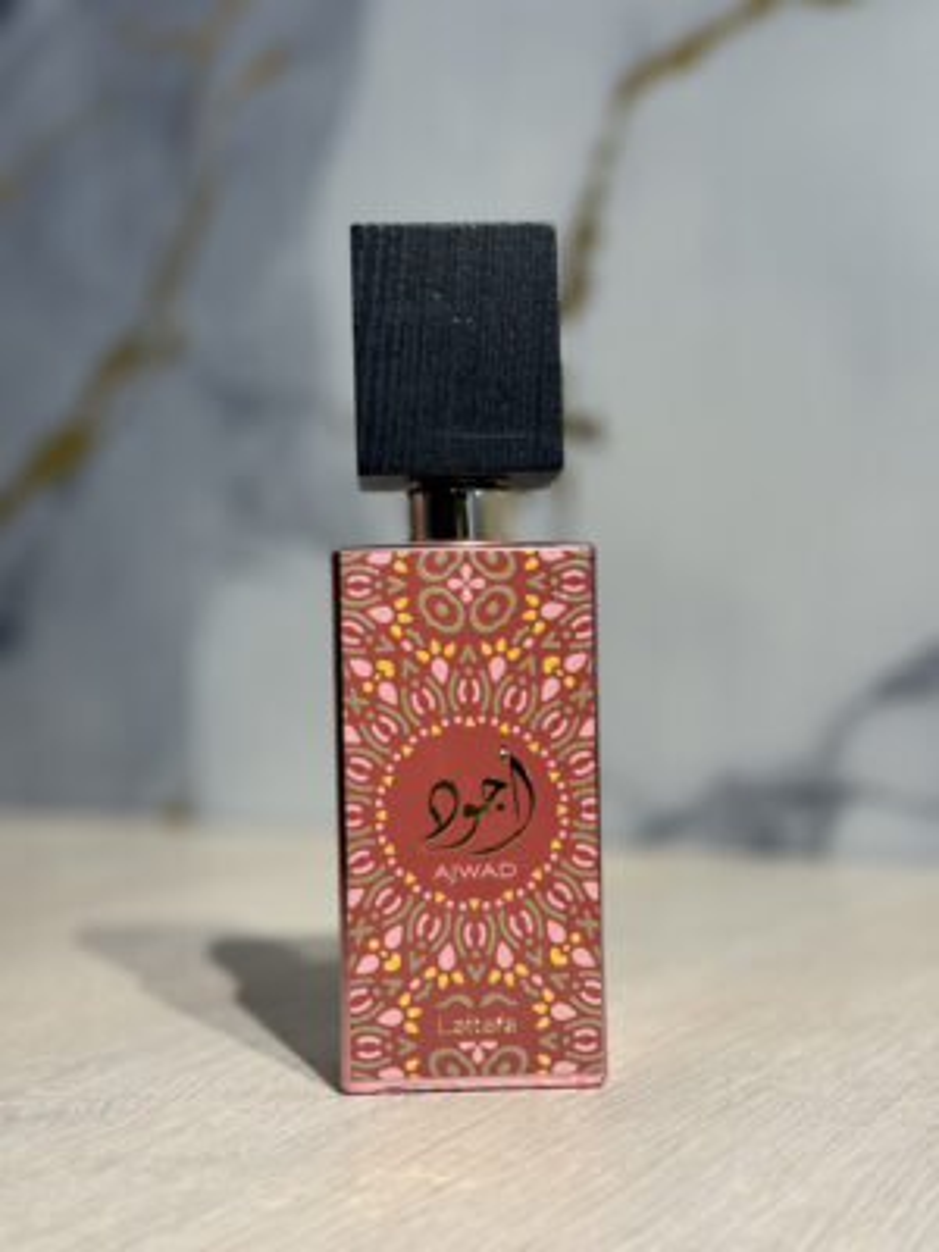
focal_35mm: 48
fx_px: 1736
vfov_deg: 39.7
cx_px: 470
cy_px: 626
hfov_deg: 30.3
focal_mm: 6.76
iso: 50
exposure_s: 1/142
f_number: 1.78
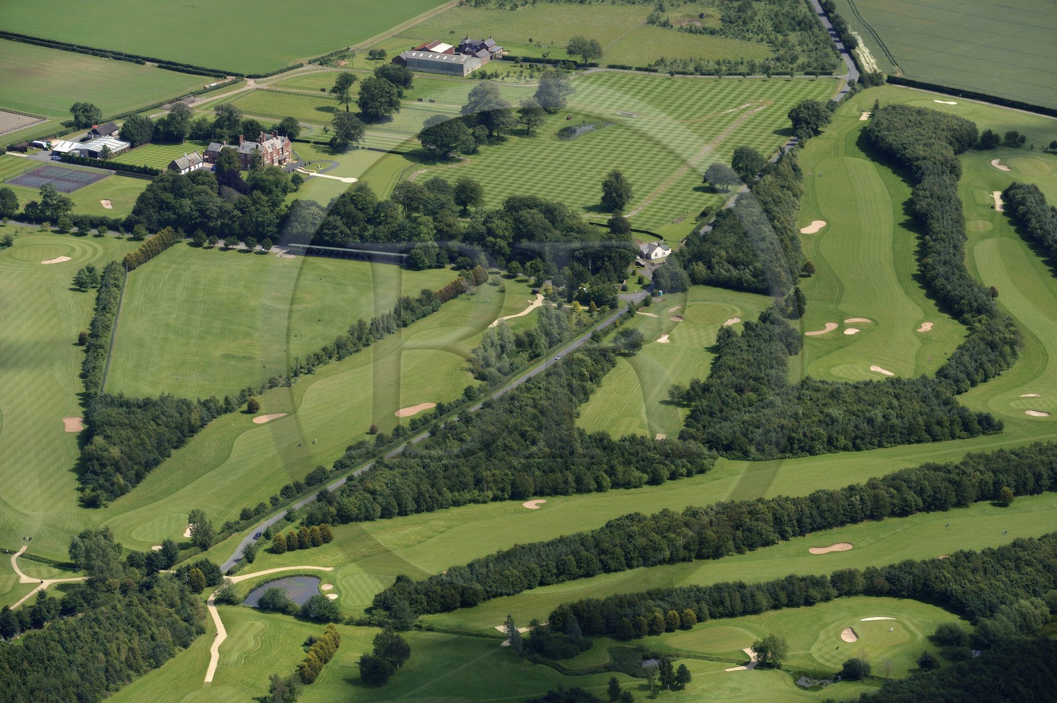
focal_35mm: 170
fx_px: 4987
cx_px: 528
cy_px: 352
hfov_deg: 12.1
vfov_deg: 8.1
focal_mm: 170
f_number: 8
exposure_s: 1/800
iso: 400
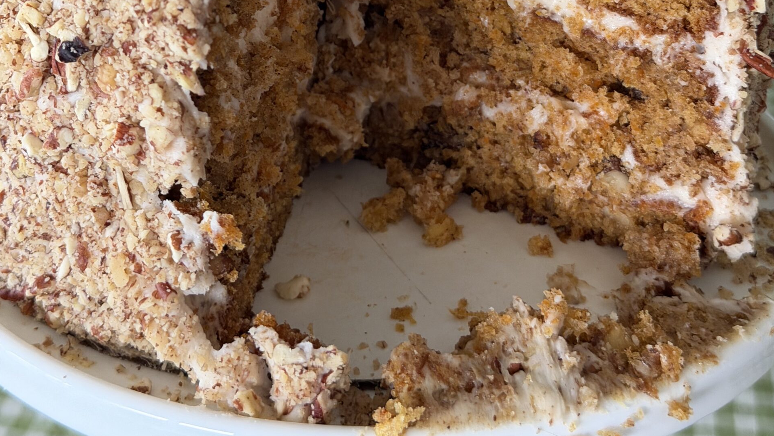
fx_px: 1437
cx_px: 387
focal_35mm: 70
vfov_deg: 16.6
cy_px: -64
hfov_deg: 30.1
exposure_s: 1/60
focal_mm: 6.76
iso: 200
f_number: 1.78
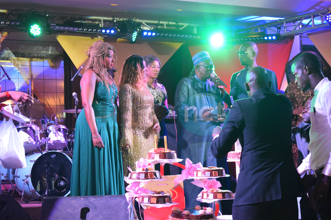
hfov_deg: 24.6
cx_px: 166
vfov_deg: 16.6
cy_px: 110
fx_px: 758
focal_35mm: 82
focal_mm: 55
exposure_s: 1/100
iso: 3200
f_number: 5.6
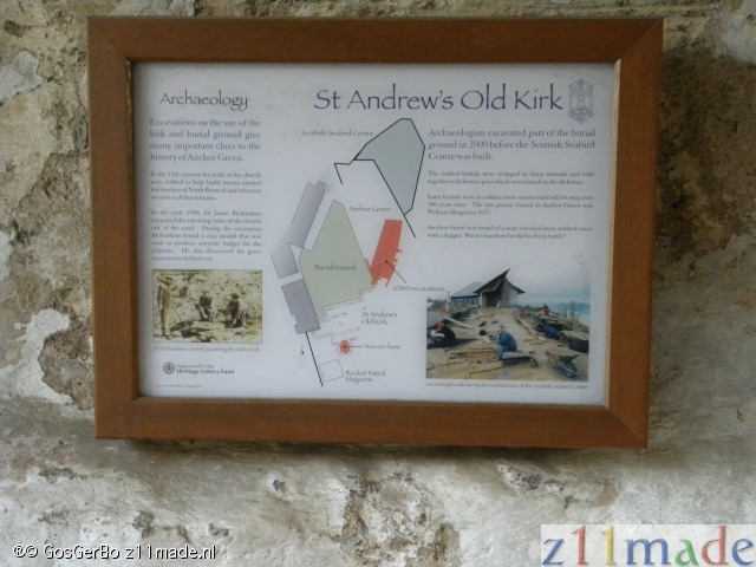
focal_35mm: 46
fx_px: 1005
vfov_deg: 31.5
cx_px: 378
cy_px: 284
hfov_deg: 41.2
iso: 400
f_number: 3.2
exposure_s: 1/10.4
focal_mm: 8.2
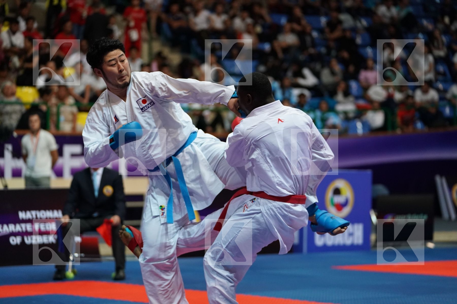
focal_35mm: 122
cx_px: 228
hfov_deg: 16.8
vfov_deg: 11.2
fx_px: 1549
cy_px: 152
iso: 4000
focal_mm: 122
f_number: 2.8
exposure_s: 1/1000
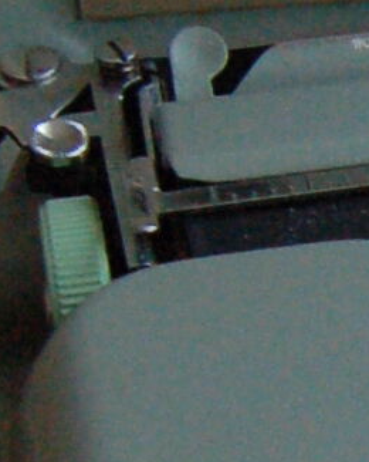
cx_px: 1167
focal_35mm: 234
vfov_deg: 8.1
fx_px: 3194
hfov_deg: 6.0
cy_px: 603
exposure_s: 1/80
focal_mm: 18
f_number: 4.5
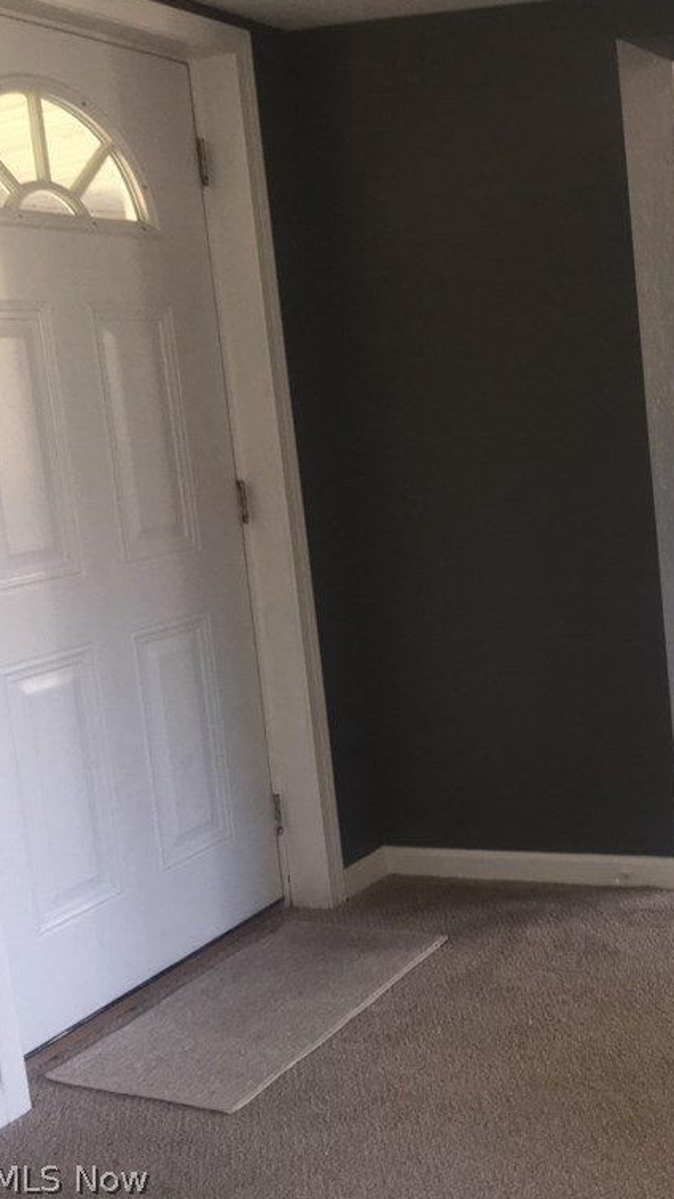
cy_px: 593
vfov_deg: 47.4
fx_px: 1366
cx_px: 798
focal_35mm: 43
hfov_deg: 25.1
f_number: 2.2
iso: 25
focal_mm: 4.15
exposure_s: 1/30
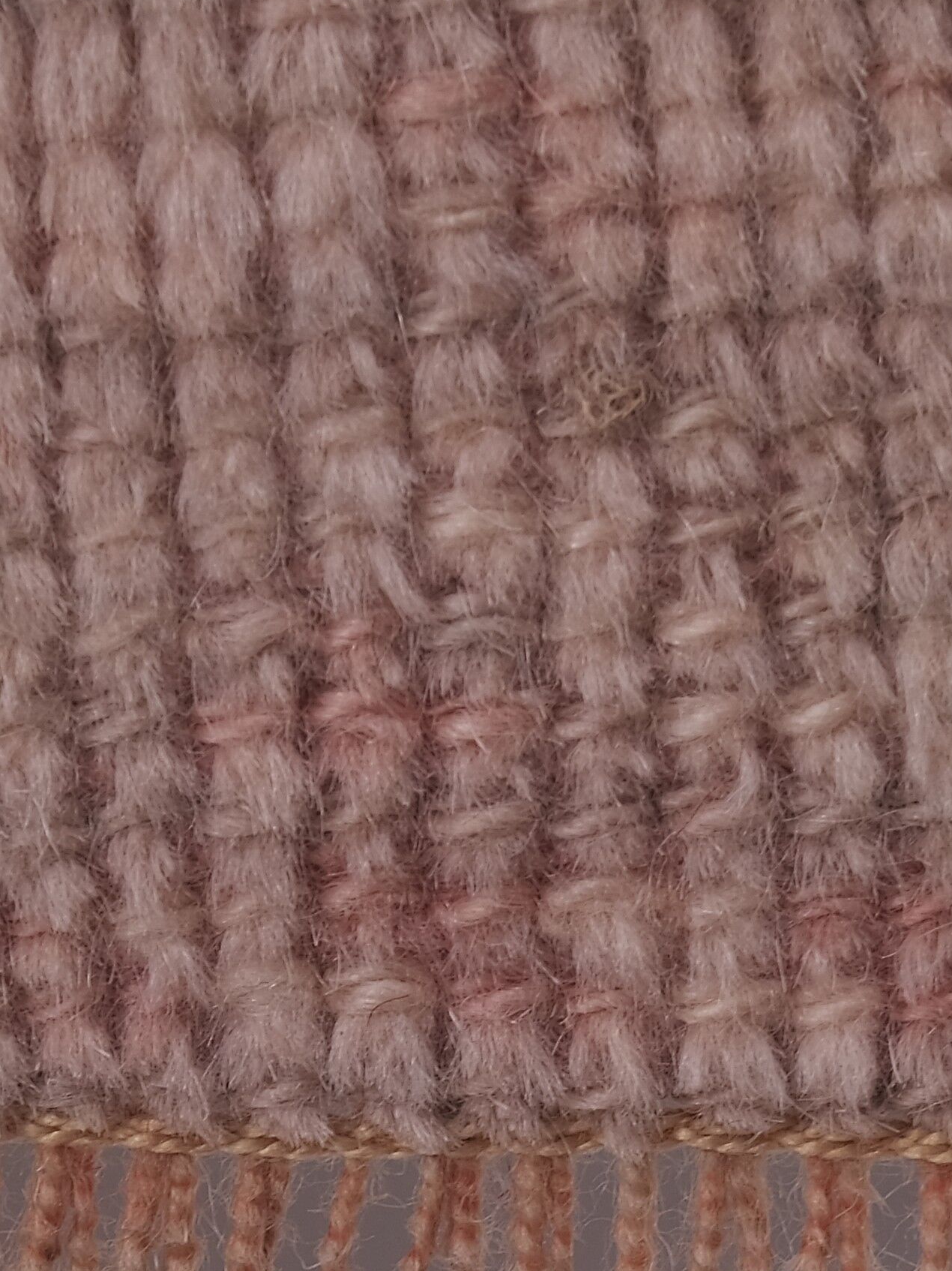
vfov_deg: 6.7
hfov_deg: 5.1
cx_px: 455
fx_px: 10783
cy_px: 1351
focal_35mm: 294
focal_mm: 55
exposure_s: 1/160
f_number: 13
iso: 160
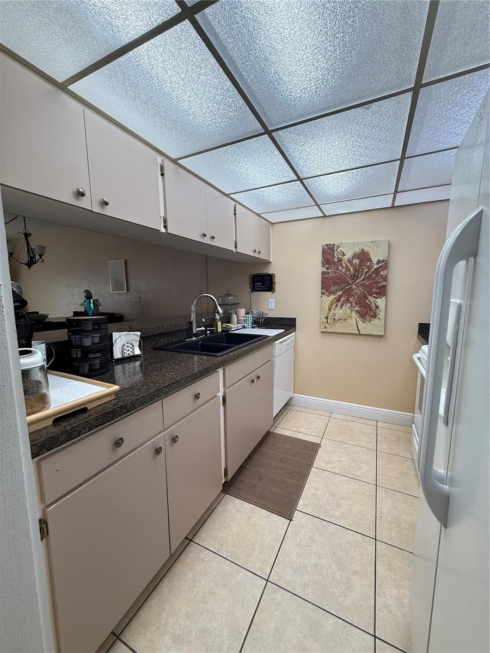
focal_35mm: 14
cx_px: 245
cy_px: 326
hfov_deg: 85.7
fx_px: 264
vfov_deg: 102.1
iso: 160
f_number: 2.2
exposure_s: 1/120
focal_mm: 2.22
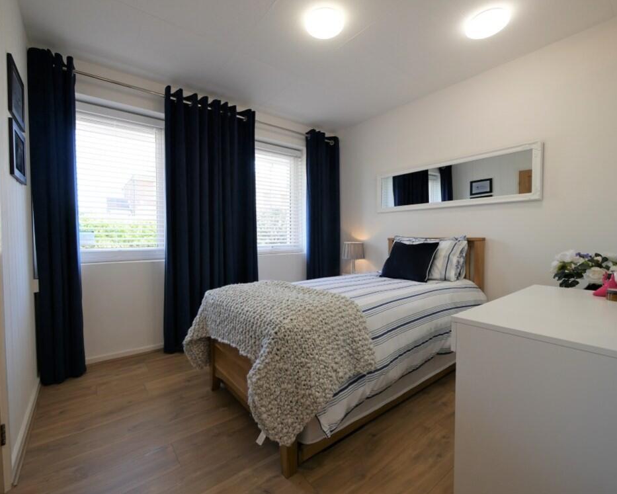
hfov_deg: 96.8
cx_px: 312
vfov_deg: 84.1
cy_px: 243
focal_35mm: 15
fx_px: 274
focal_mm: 7
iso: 250
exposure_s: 1/60
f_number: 4
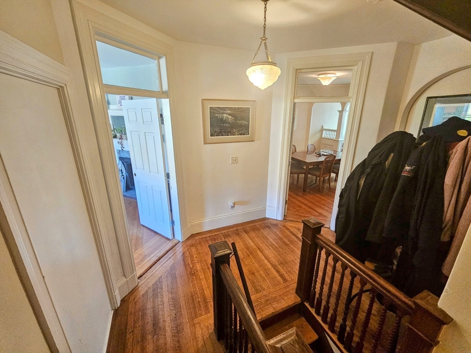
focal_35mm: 13
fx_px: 177
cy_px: 176
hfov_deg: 106.2
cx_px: 236
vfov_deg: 89.9
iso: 320
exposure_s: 1/40
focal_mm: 2.2
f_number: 2.2
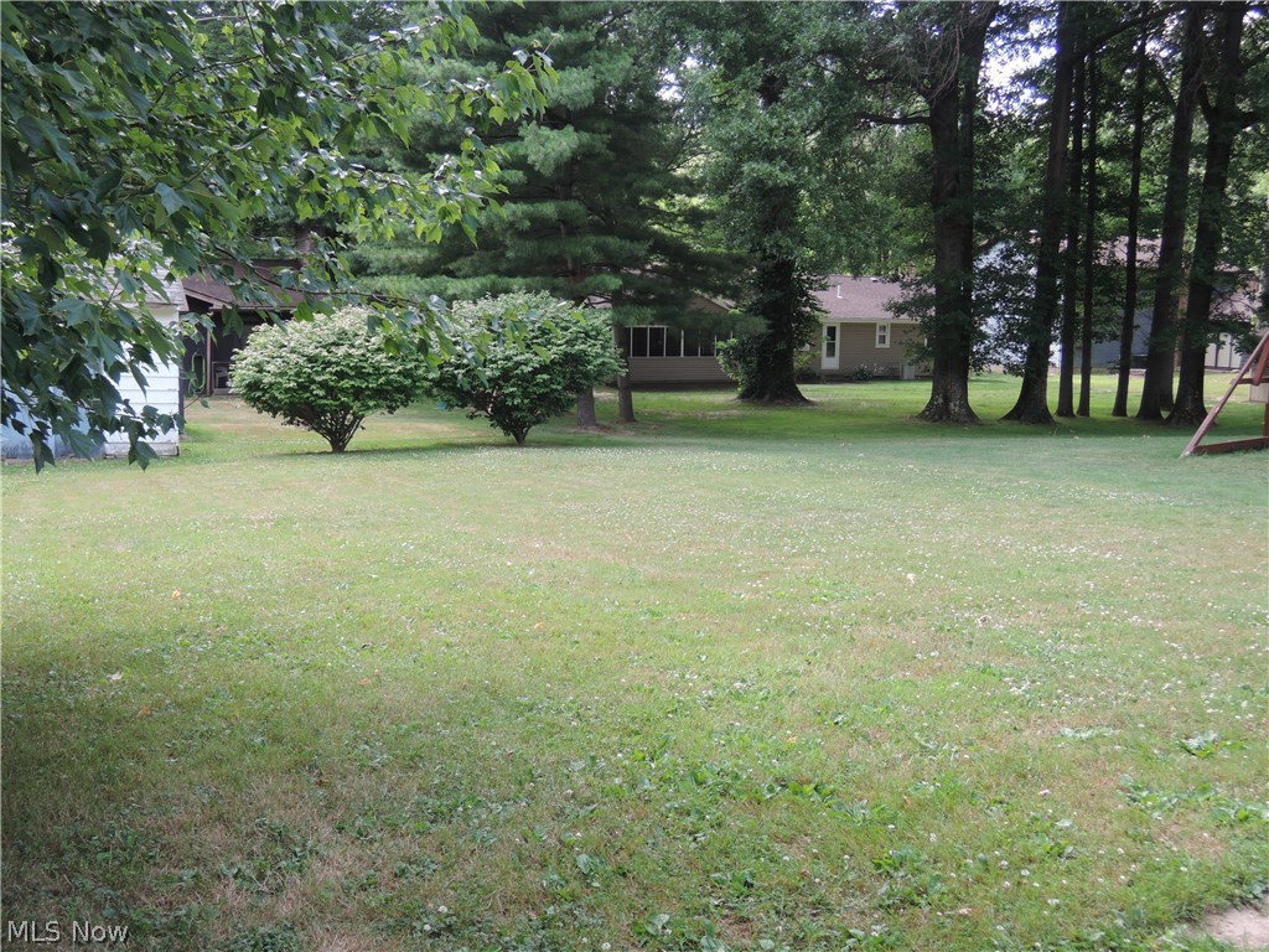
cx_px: 634
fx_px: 1283
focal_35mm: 35
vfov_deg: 40.7
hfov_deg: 52.6
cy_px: 476
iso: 80
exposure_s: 1/60
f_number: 3.5
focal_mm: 7.5
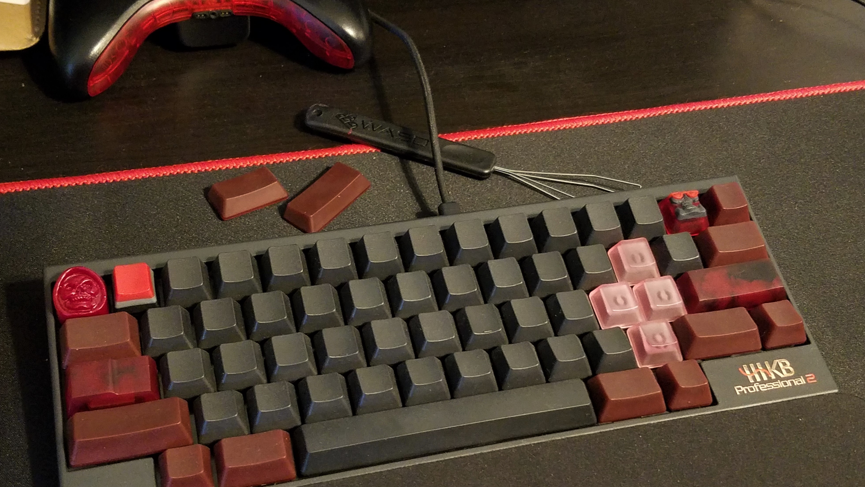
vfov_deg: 40.1
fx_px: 665
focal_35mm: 29
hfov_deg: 66.1
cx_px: 430
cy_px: 269
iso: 320
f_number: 1.7
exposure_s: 1/10
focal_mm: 4.2
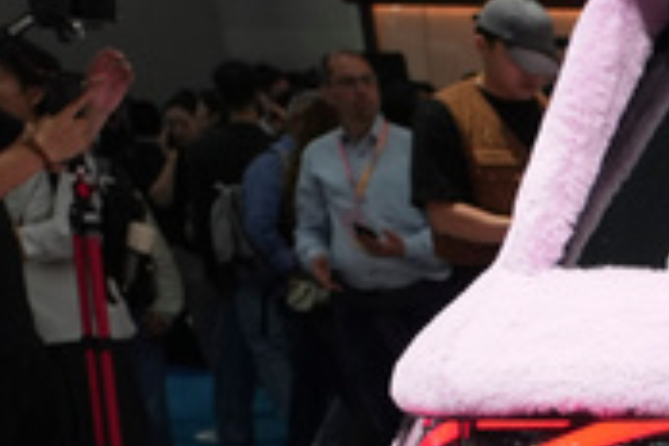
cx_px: 1511
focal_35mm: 118
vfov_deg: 10.3
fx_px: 2193
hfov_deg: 13.6
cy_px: 1023
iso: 640
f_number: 4
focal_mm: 20
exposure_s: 1/320
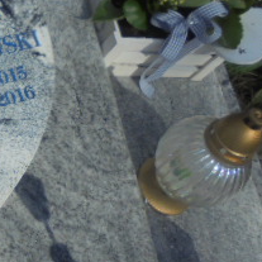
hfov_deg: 22.0
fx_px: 608
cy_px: 118
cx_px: -75
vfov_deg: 24.3
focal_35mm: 71
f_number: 11.5
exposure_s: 1/250
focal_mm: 4.6
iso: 100
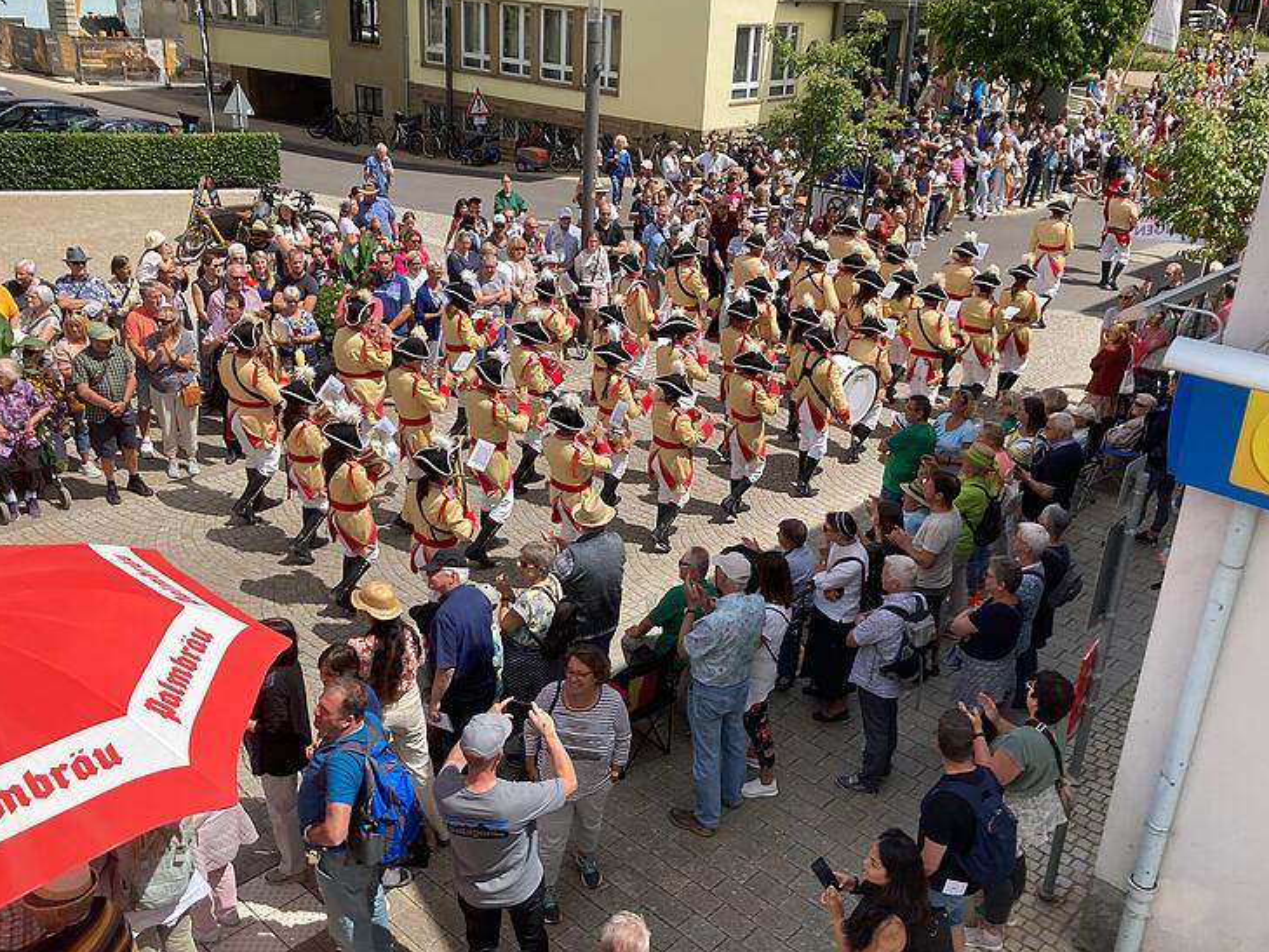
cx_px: 634
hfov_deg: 56.8
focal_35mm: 32
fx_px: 1173
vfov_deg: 44.2
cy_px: 467
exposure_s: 1/1845
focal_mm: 3.99
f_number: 1.8
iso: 20
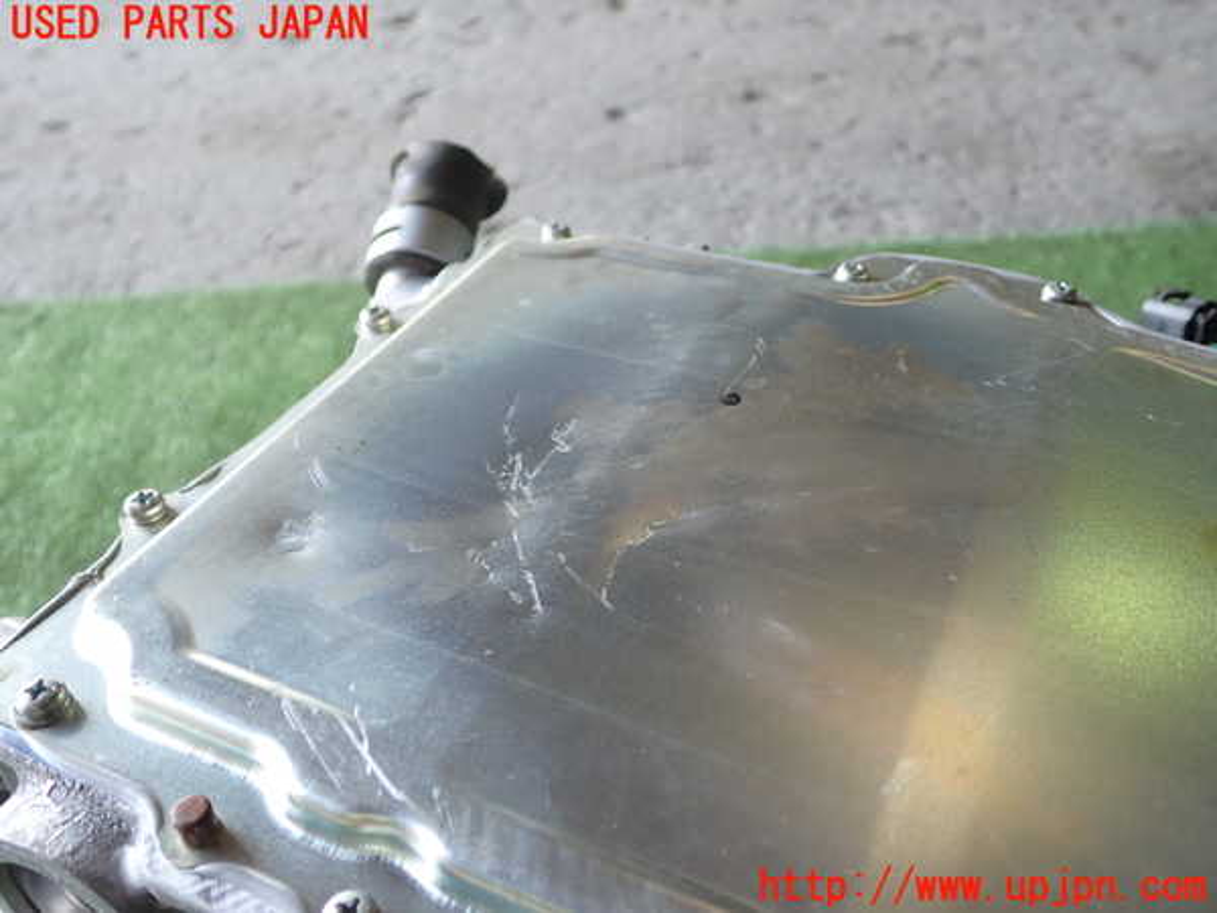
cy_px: 456
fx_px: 1125
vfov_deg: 44.2
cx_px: 608
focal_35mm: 32
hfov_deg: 56.8
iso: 100
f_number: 2.4
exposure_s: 1/80
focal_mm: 5.79
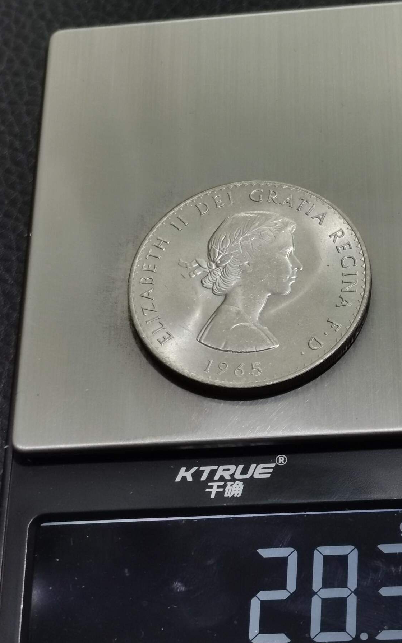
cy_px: 323
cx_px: 241
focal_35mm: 81
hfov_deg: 16.1
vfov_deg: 25.5
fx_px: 1420
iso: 64
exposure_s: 1/120
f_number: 1.8
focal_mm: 5.58
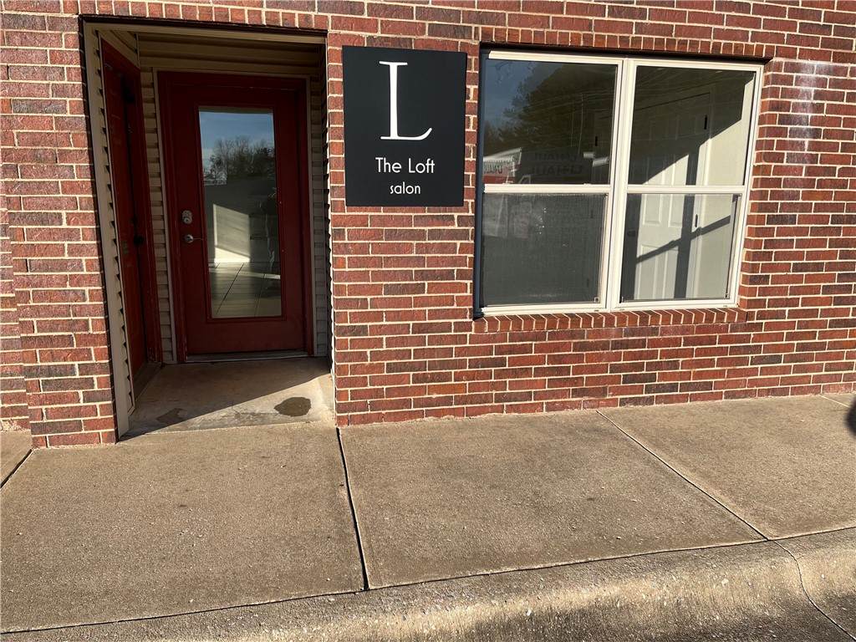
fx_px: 643
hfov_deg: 67.3
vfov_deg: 53.1
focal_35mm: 26
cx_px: 428
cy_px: 321
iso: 50
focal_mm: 5.1
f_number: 1.6
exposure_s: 1/2410
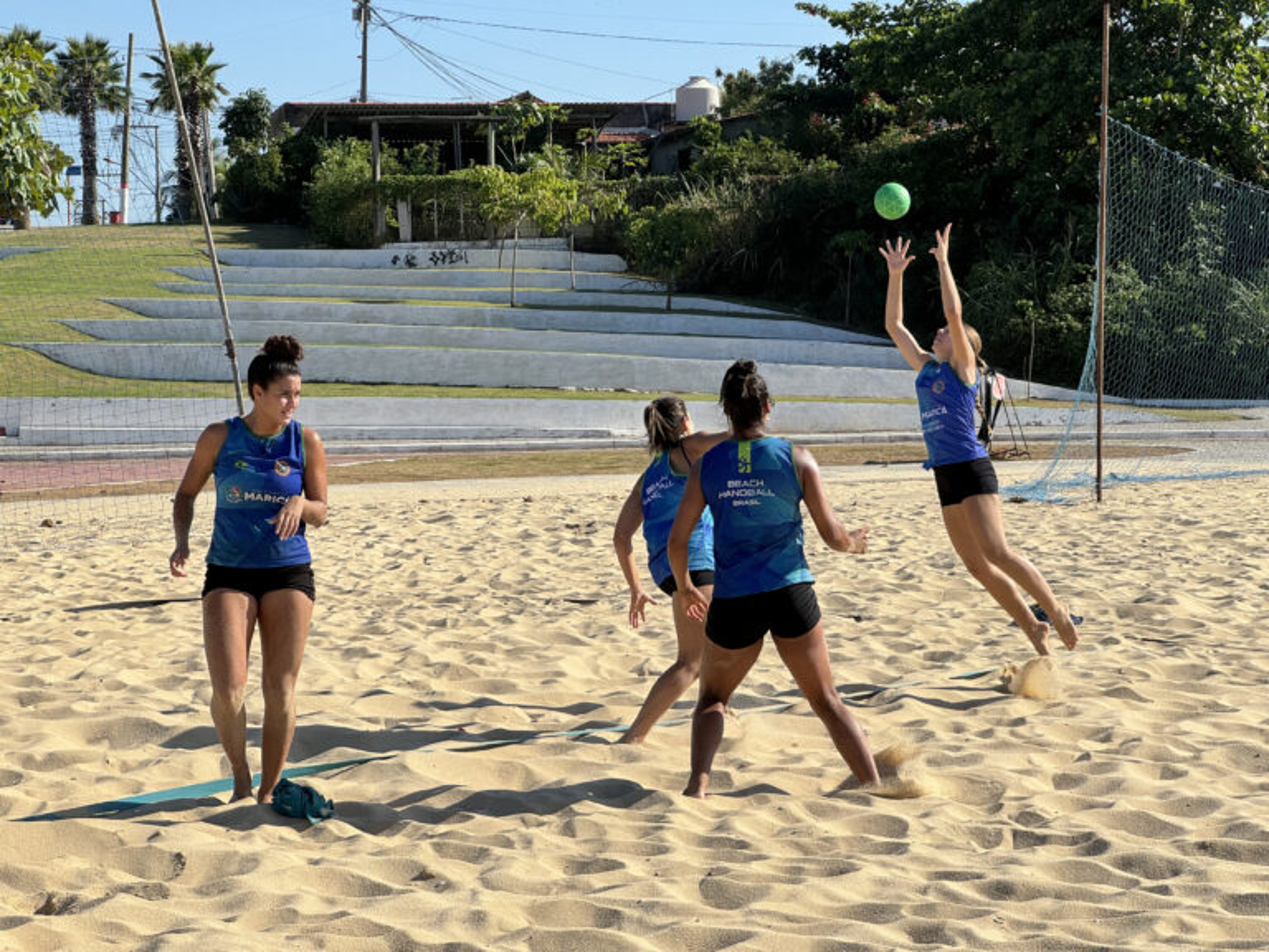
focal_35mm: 77
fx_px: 2823
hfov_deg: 25.3
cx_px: 634
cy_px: 476
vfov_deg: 19.1
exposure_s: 1/742
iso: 25
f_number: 2.8
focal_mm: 9
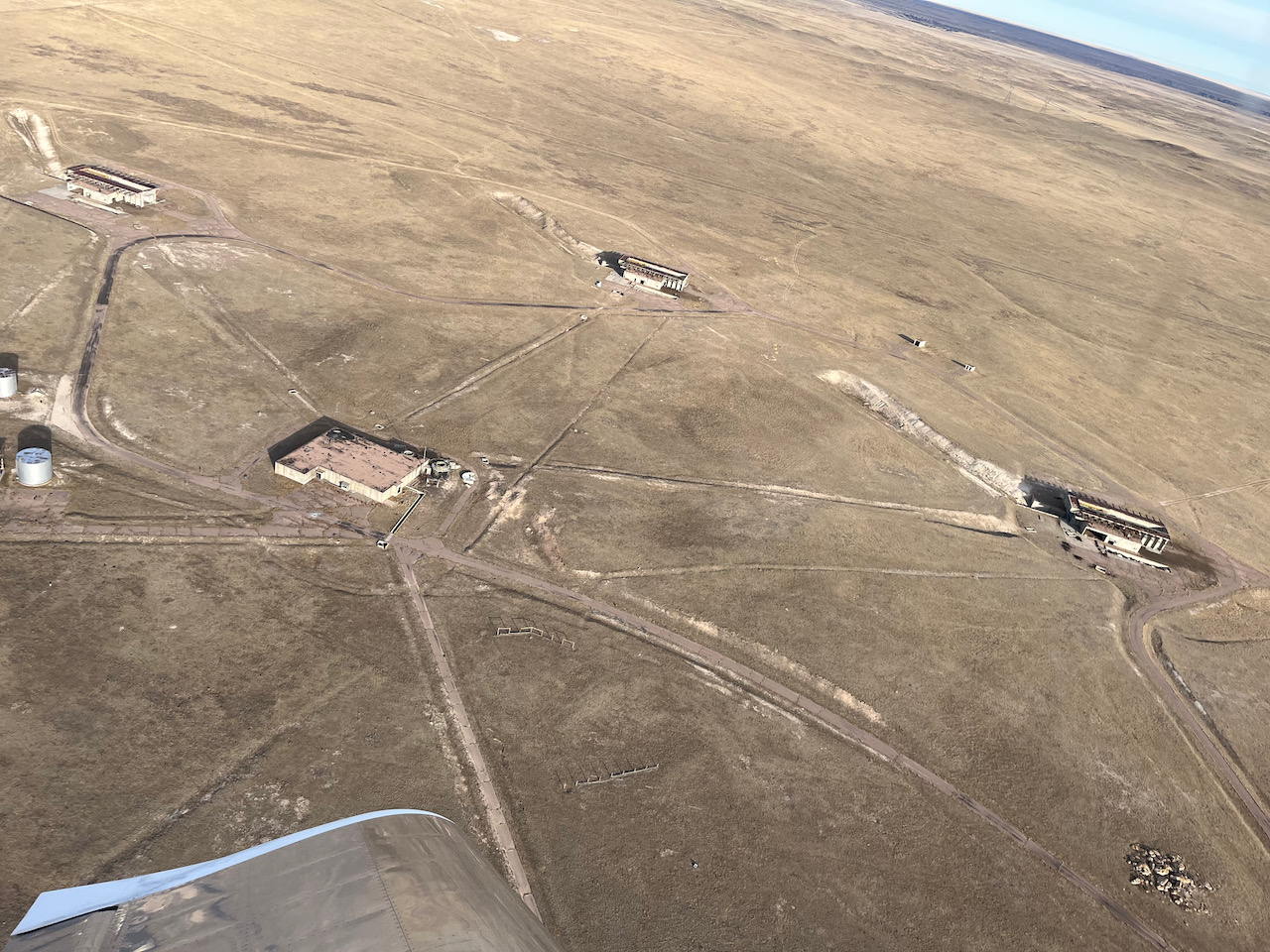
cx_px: 635
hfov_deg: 67.3
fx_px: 954
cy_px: 476
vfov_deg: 53.1
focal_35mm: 26
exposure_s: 1/1355
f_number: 1.6
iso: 50
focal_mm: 5.1
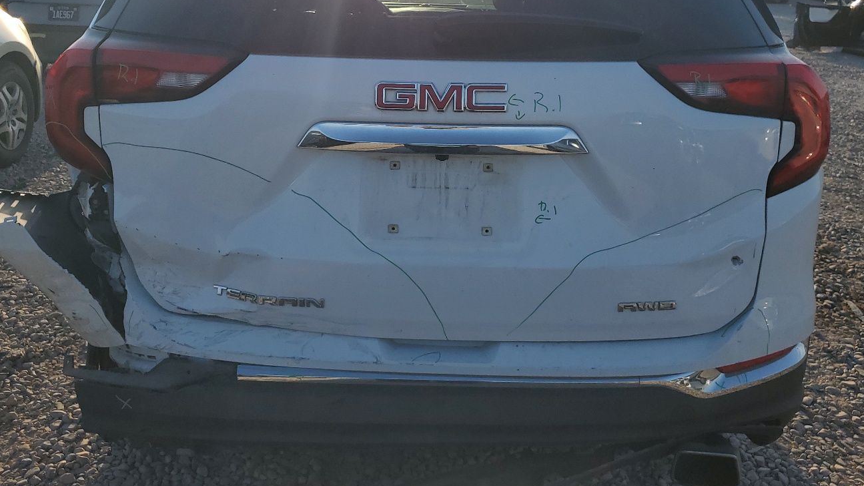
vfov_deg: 33.5
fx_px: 802
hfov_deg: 56.6
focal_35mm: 35
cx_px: 437
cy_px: 169
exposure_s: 1/3333
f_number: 1.5
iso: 50
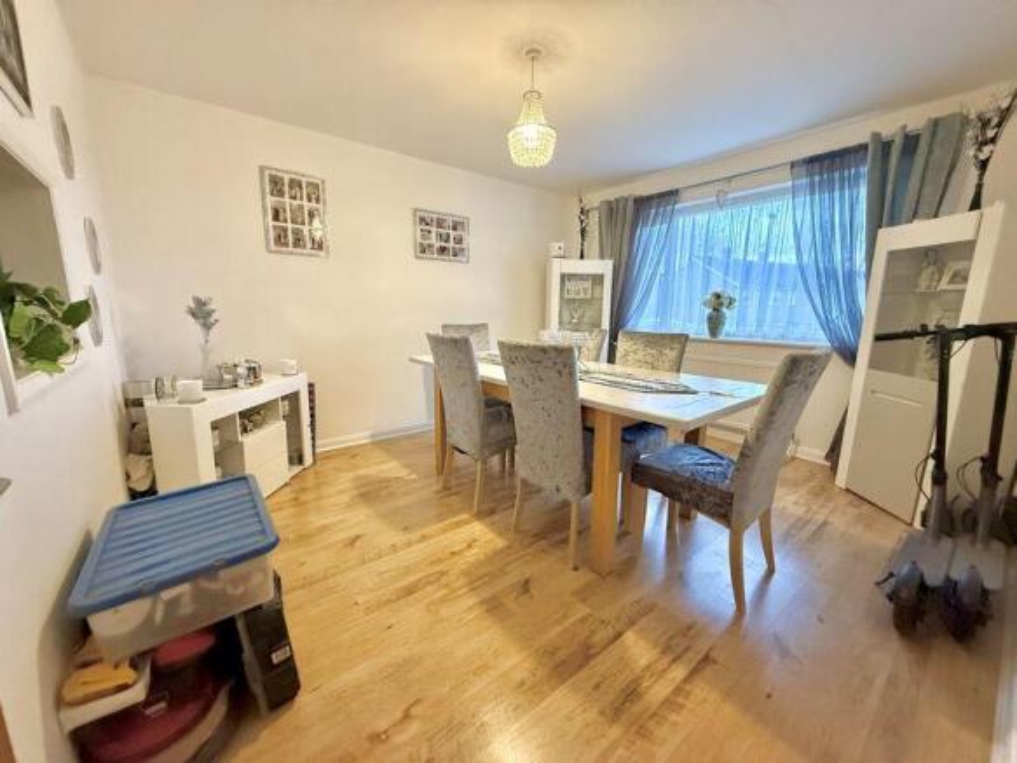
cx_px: 508
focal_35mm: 14
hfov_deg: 102.1
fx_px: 411
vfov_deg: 85.7
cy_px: 382
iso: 800
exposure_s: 1/50
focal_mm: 2.22
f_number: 2.2
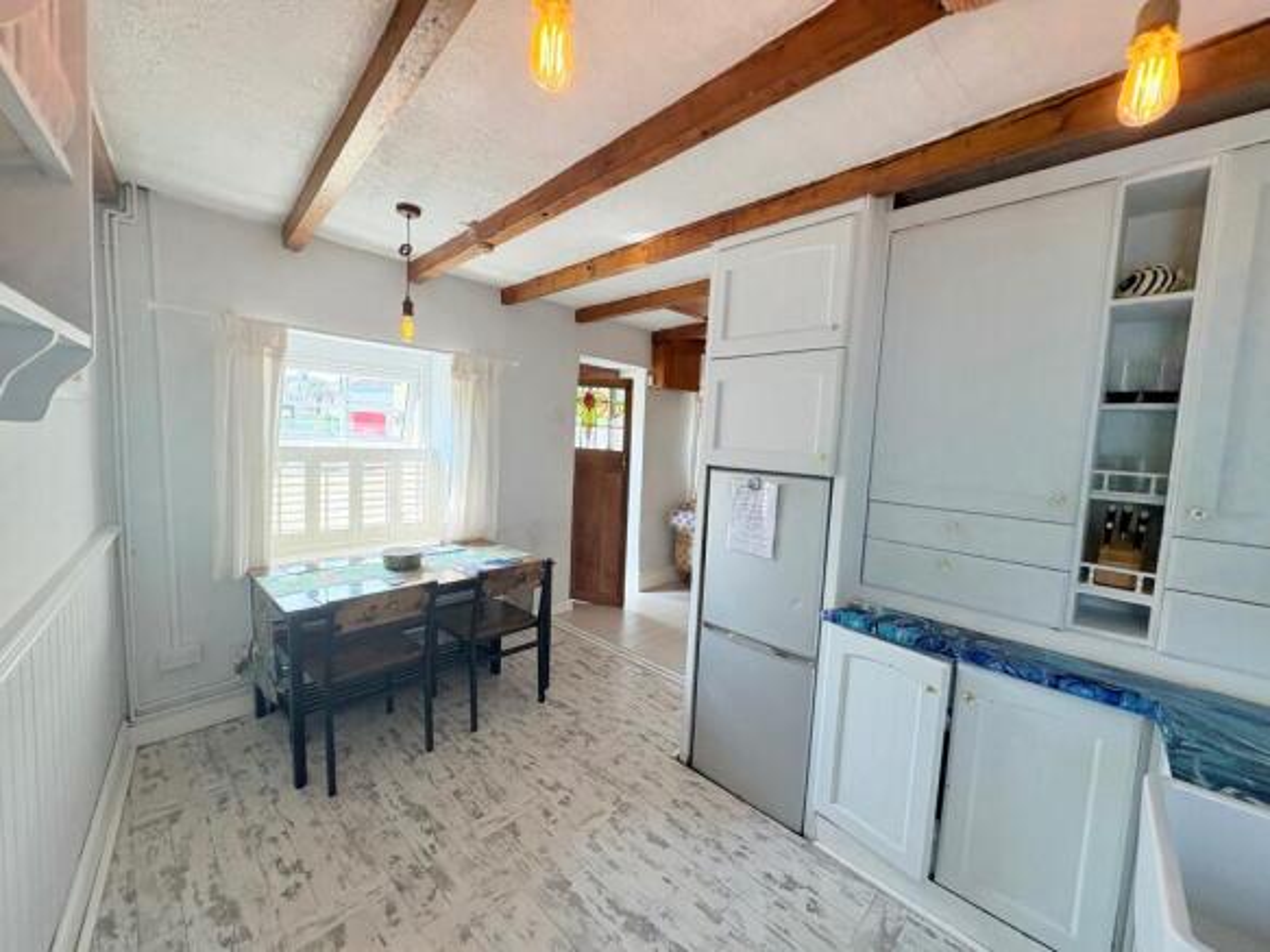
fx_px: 514
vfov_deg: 85.7
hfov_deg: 102.1
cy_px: 476
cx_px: 635
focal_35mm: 14
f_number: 2.2
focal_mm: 2.22
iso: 80
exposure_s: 1/111
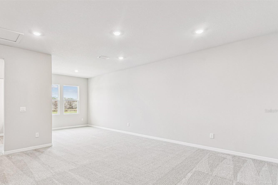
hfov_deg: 89.3
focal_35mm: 18
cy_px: 111
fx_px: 139
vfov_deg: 66.7
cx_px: 117
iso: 100
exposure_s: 1/20
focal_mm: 10
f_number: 6.3
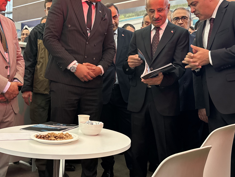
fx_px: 292
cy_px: 72
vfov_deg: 33.5
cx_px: 98
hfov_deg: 43.7
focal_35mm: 43
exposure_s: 1/50
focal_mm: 6.76
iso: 200
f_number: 1.78
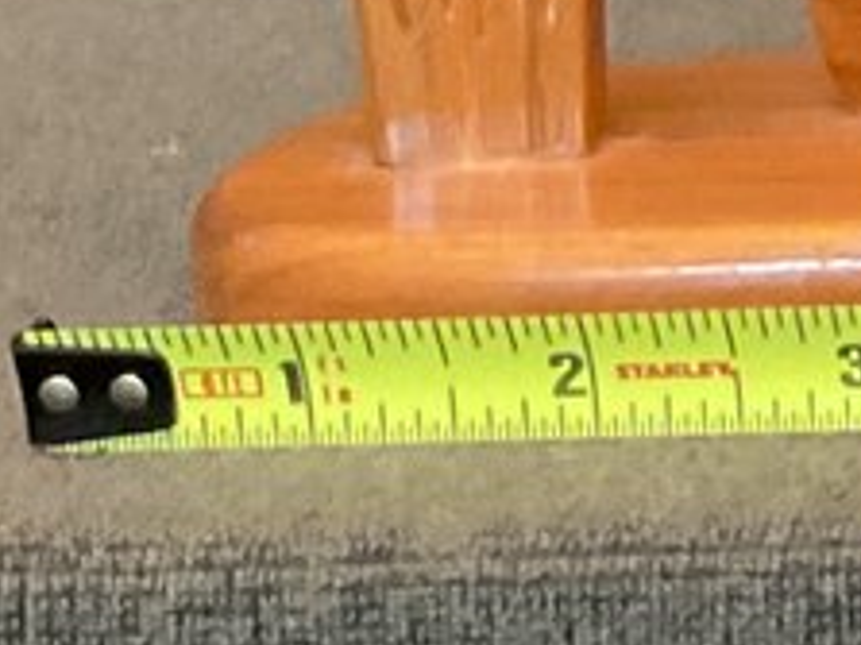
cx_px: 2481
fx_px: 4897
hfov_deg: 8.6
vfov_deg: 7.4
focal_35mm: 197
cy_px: -338
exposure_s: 1/30
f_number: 1.8
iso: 400
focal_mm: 3
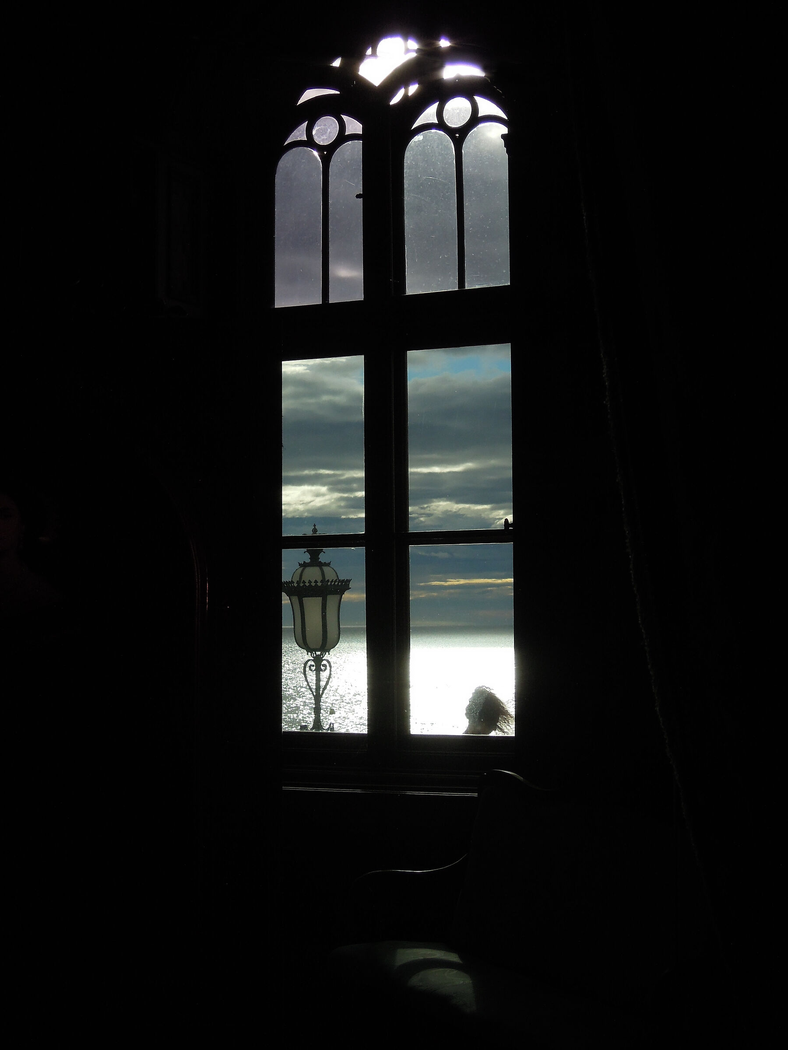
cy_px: 525
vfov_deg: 34.9
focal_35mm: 55
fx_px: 1669
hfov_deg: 26.6
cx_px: 394
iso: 160
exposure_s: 1/2000
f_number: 3.5
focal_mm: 9.9
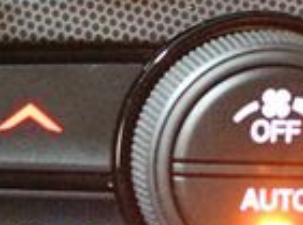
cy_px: 24
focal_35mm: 223
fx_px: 1947
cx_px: 271
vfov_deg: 6.6
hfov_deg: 8.9
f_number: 5
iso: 12800
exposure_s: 1/15
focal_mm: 34
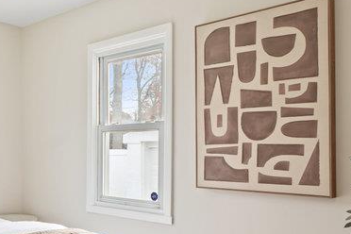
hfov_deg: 43.8
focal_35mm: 43
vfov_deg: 31.0
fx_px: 419
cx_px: 82
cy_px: 150
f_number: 5.6
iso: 640
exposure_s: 1/10
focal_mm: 16
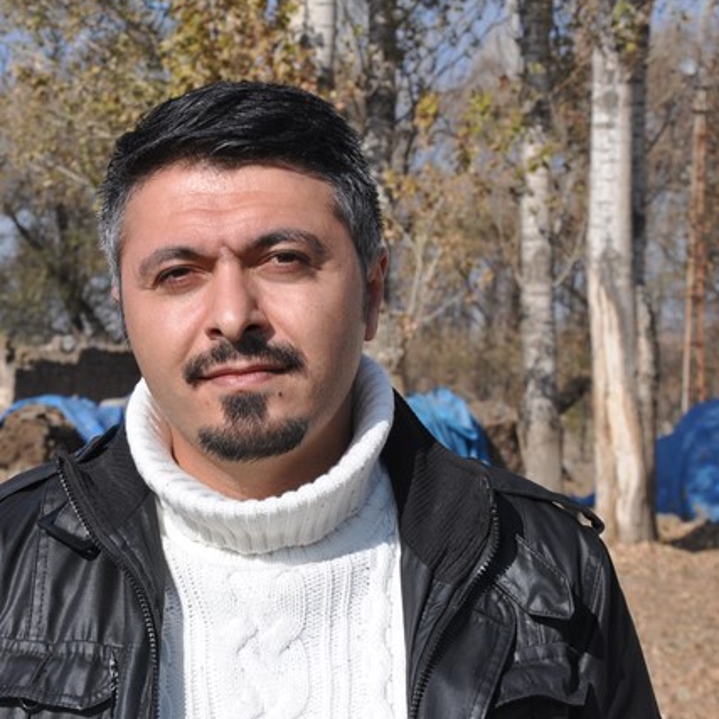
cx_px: 251
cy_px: 360
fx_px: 2279
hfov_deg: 17.9
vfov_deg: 17.9
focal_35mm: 97
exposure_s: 1/640
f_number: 13
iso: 500
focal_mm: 50
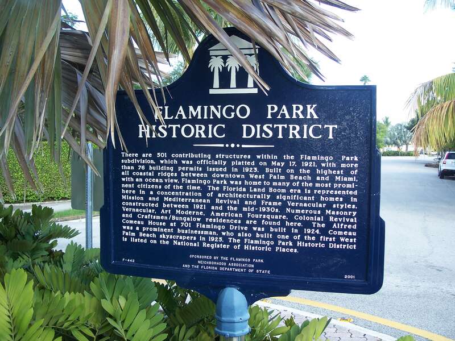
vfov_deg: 38.7
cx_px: 228
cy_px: 170
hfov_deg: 50.1
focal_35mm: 37
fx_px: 486
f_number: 2.8
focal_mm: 7.8
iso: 64
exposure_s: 1/100
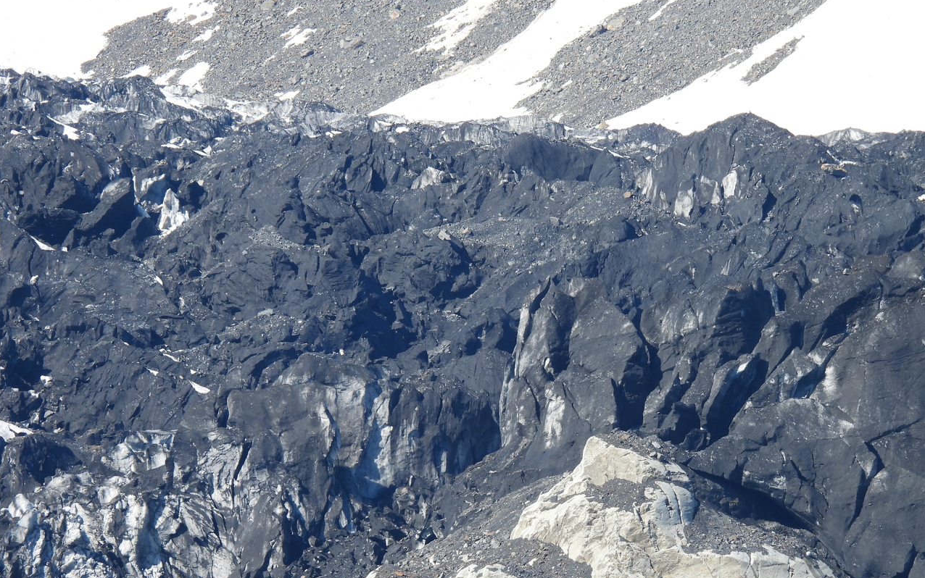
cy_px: 344
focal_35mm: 691
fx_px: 17423
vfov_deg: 1.9
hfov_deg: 3.0
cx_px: 462
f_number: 5.6
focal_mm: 116
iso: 110
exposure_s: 1/500
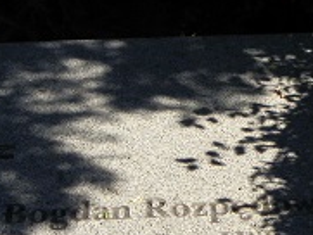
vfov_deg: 12.4
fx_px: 1022
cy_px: 363
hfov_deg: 17.3
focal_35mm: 113
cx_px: 254
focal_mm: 5.7
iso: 64
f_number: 4
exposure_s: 1/320
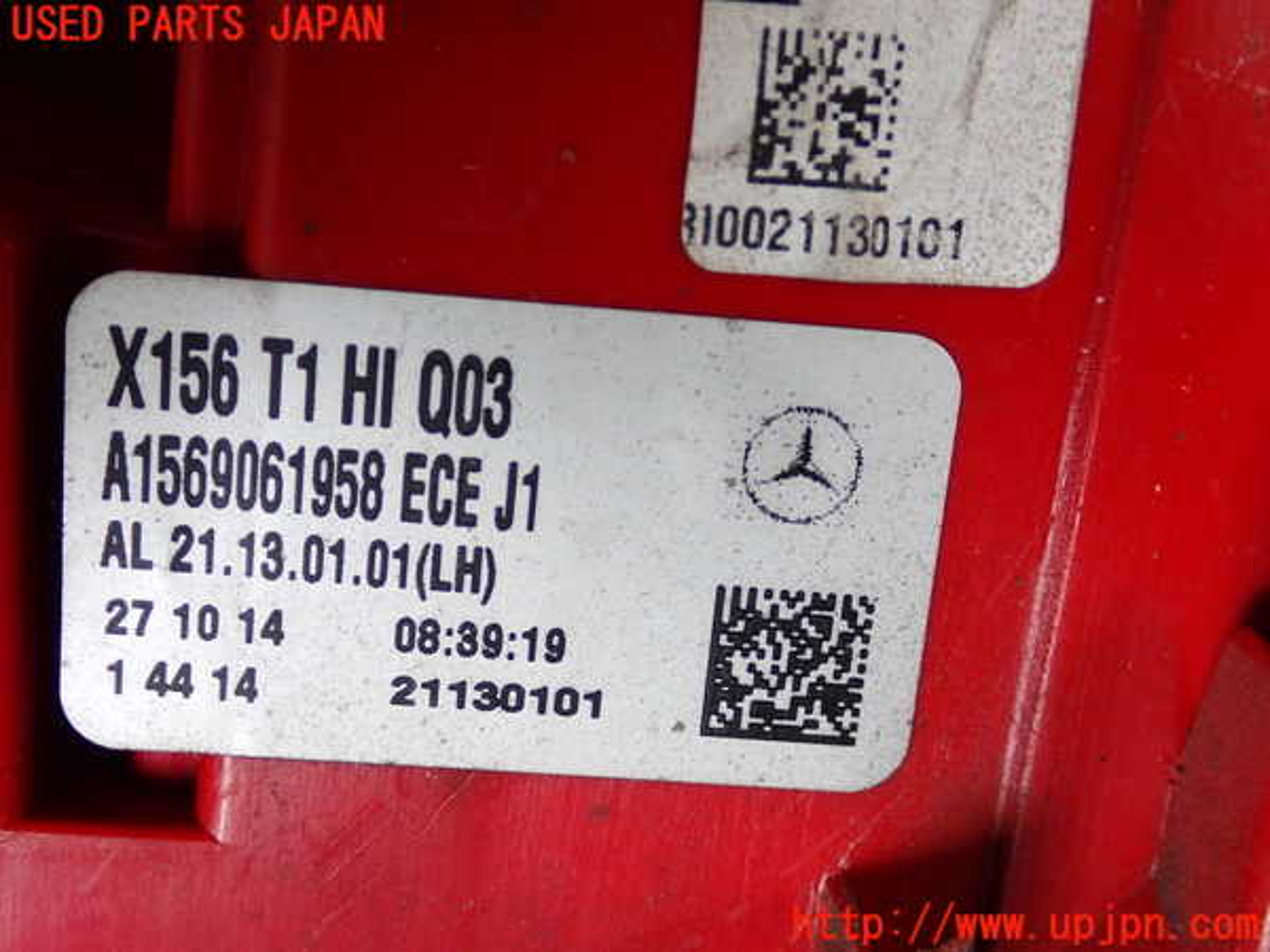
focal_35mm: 47
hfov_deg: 40.4
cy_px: 476
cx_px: 635
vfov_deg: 30.9
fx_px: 1724
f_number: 3.1
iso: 200
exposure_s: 1/60
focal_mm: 8.4
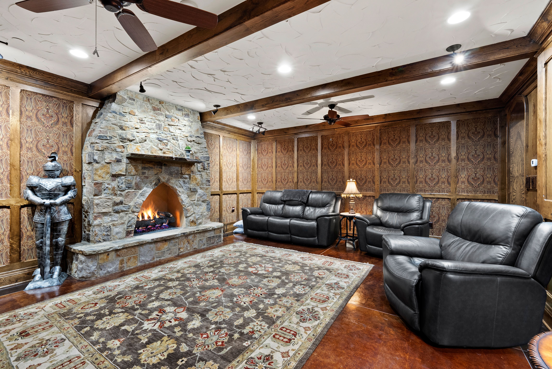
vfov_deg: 77.4
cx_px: 276
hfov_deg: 100.4
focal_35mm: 15
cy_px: 184
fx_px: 230
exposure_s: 2
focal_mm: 15
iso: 640
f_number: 8
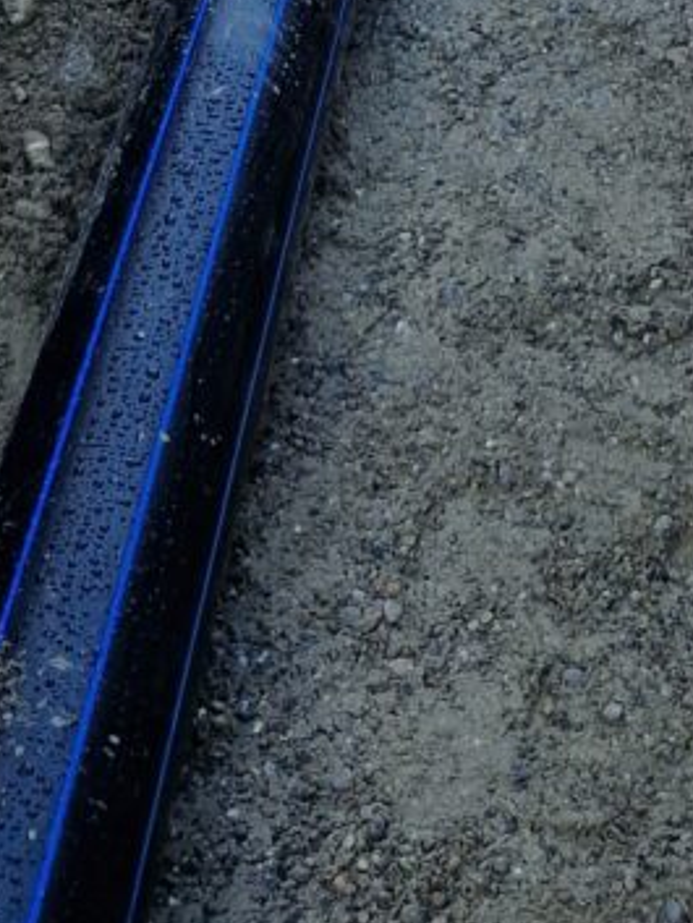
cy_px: -688
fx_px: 2668
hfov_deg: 14.4
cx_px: 819
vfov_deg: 16.7
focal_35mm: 100
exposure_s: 1/233
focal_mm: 5.4
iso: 50
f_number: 1.8
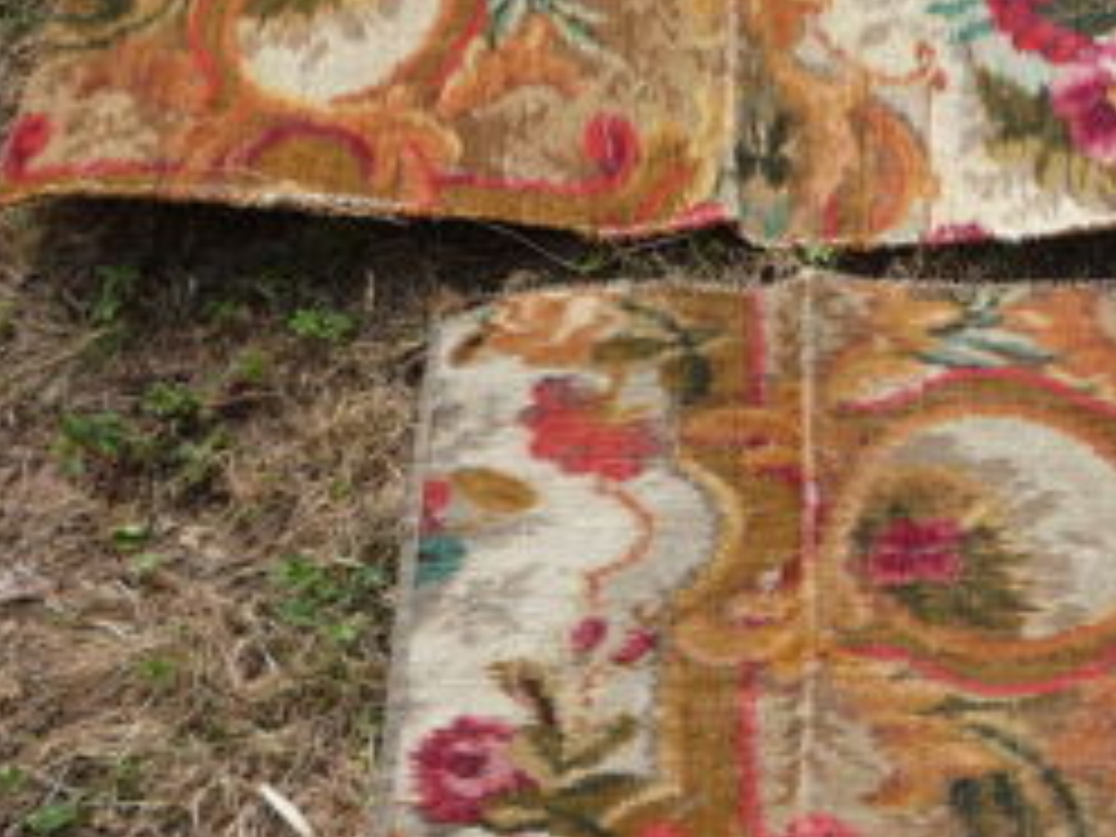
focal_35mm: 58
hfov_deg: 32.6
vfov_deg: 25.2
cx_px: 837
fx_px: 1870
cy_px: 356
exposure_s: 1/125
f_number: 4
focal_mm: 5.2
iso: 100
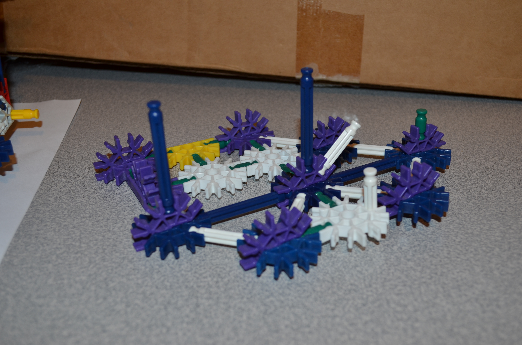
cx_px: 261
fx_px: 564
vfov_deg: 34.1
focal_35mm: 39
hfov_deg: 49.6
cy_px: 172
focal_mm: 26
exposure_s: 1/30
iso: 200
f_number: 5.6
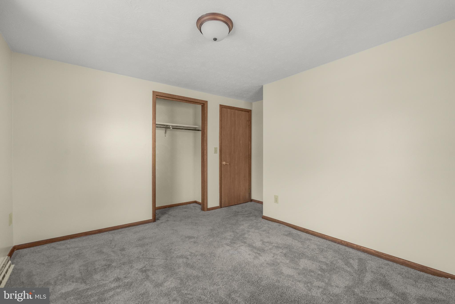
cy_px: 152
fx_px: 209
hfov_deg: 95.0
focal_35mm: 16
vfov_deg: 72.1
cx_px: 228
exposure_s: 1/40
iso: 800
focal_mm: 16.5
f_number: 6.3
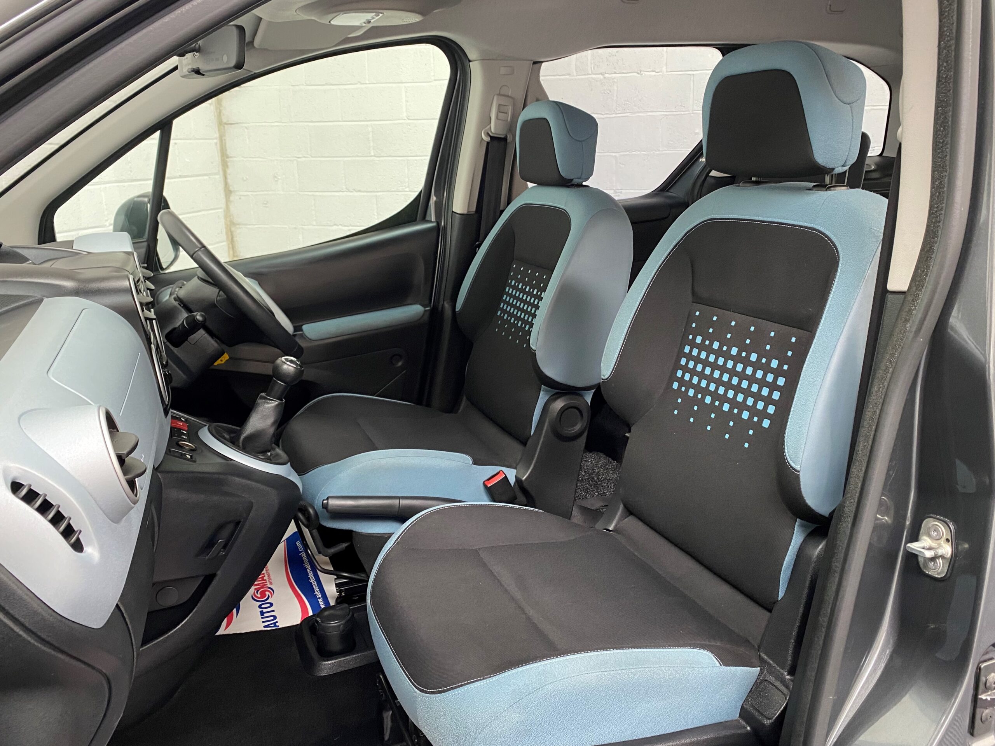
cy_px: 373
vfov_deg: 53.0
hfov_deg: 67.3
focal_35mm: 26
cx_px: 498
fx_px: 747
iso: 160
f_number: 1.8
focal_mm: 4.25
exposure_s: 1/50
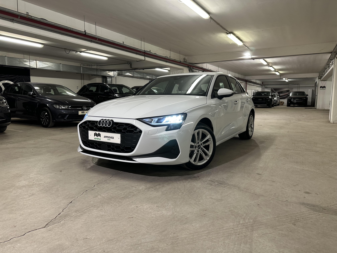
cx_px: 168
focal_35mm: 24
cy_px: 126
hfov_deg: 71.6
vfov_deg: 56.8
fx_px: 234
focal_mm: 6.86
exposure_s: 1/50
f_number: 1.78
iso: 160
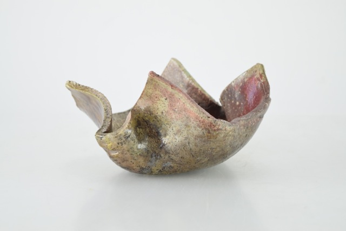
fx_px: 793
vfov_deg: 16.6
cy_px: 116
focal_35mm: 82
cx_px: 173
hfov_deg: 24.6
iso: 800
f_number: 5.6
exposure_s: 1/125
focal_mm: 55
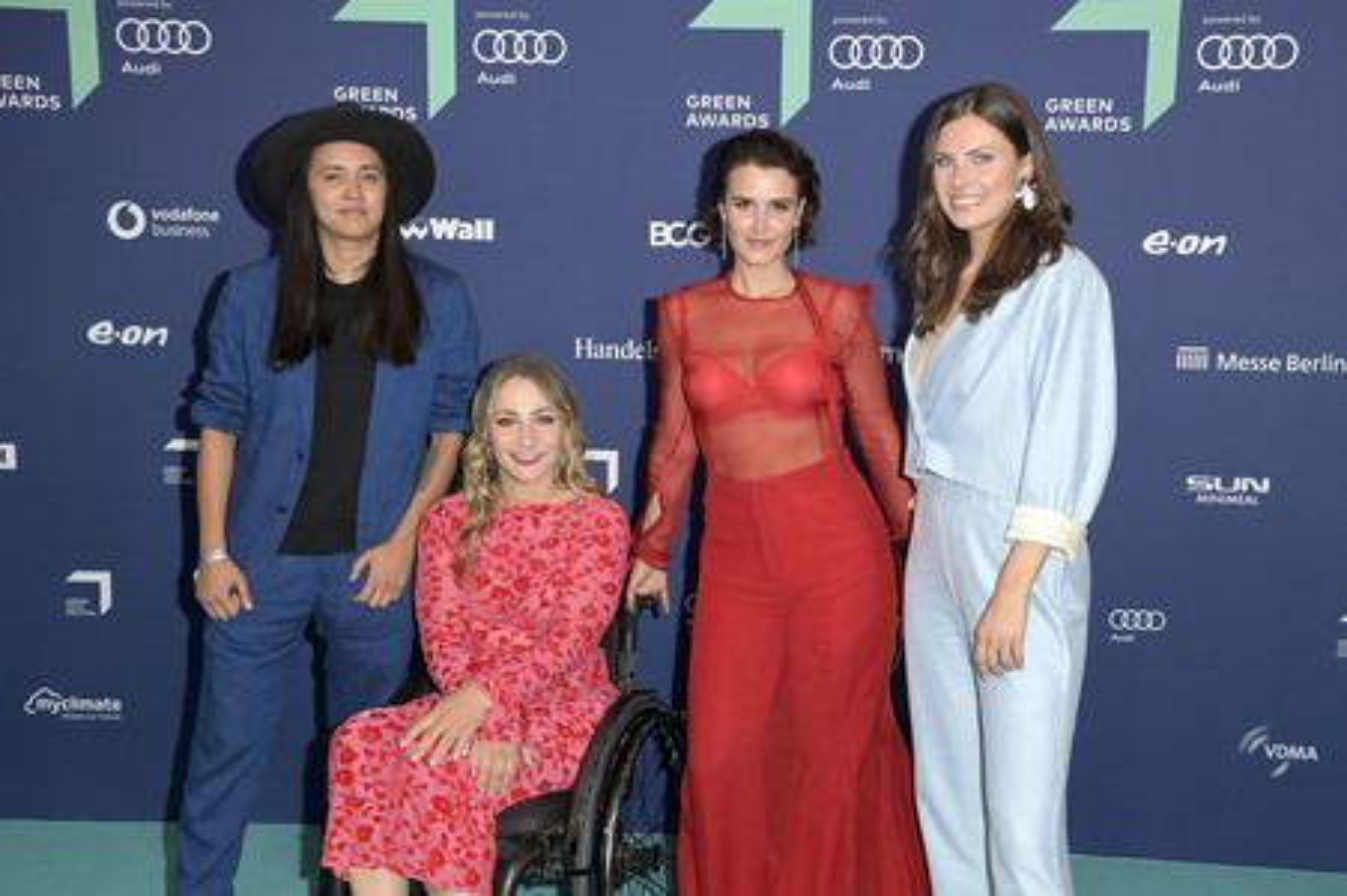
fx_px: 1496
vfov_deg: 33.4
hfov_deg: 48.5
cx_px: 674
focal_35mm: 40
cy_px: 448
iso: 800
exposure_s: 1/250
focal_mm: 40
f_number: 6.3
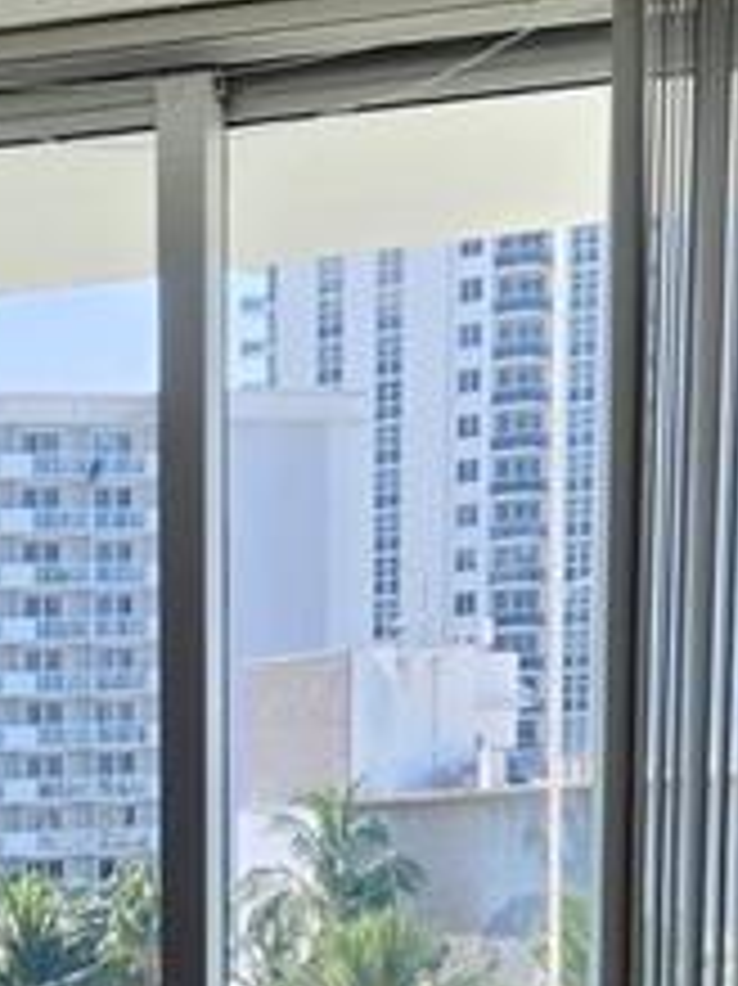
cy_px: 1580
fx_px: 3585
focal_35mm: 126
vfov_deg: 14.4
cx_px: -351
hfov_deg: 11.3
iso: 20
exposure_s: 1/244
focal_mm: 5.4
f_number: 1.8
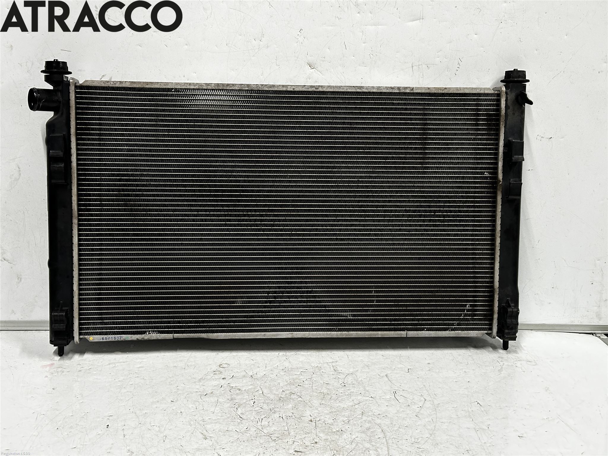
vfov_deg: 30.3
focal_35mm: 48
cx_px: 304
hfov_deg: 39.7
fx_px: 843
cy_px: 228
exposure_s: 1/50
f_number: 1.78
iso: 200
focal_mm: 6.86
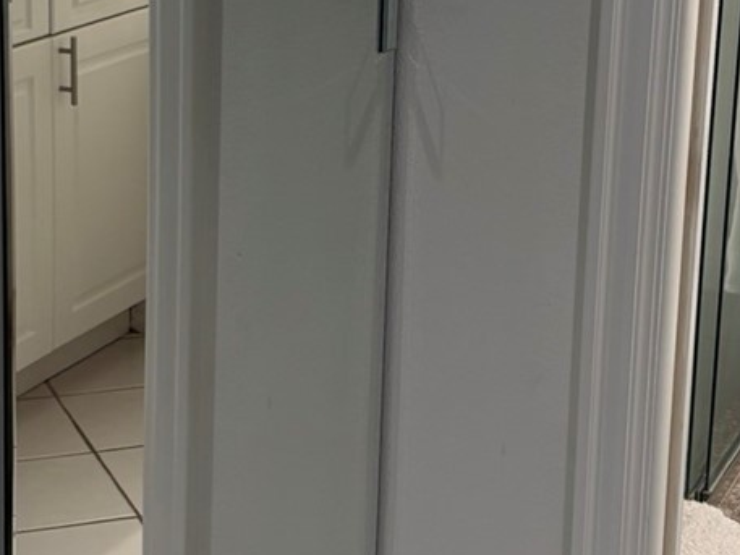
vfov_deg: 16.2
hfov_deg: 21.5
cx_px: 325
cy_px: 138
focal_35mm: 91
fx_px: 1946
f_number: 1.6
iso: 100
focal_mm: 5.96
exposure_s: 1/120
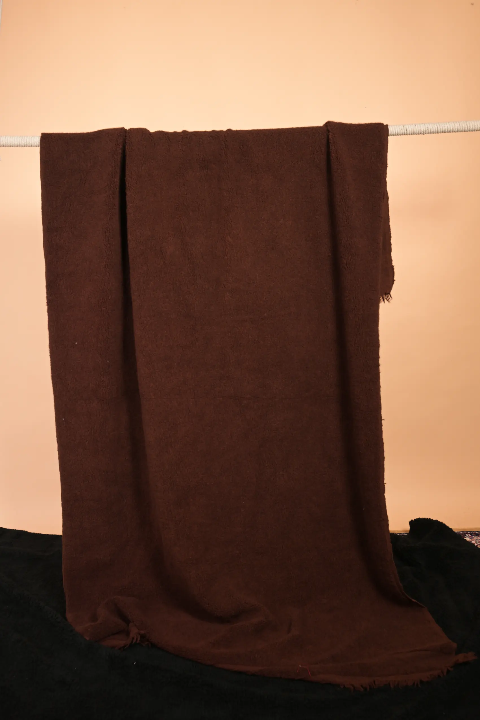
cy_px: 360
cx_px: 240
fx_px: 820
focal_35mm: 41
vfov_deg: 47.4
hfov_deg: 32.6
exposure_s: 1/200
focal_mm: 41
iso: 400
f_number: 6.3
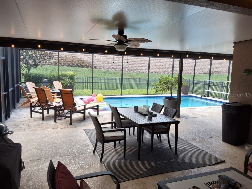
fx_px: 204
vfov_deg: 49.7
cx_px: 126
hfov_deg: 63.4
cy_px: 94
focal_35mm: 28
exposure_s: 1/118
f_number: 1.9
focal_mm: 2.91
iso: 32
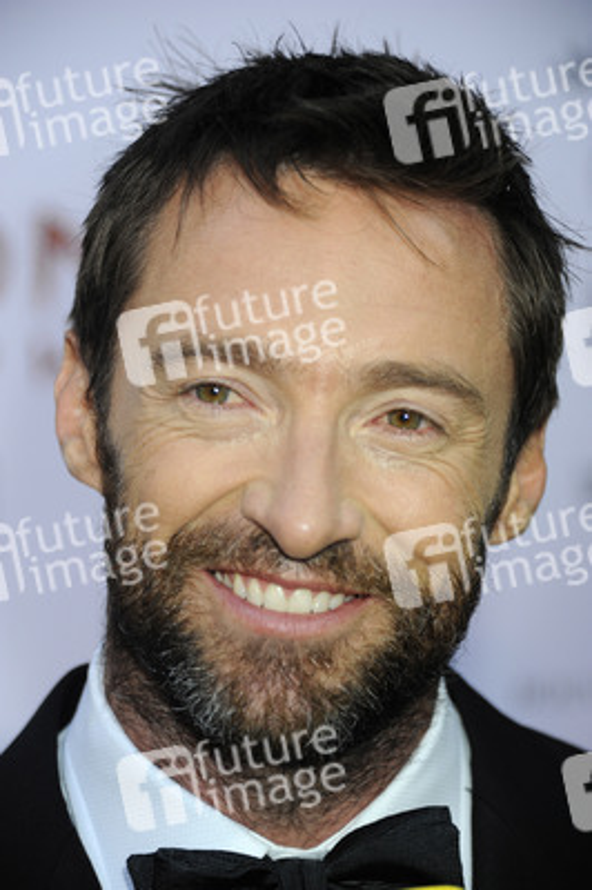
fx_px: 3706
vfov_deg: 13.7
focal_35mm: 150
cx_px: 296
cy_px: 445
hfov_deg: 9.1
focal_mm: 150
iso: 640
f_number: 5.6
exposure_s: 1/200
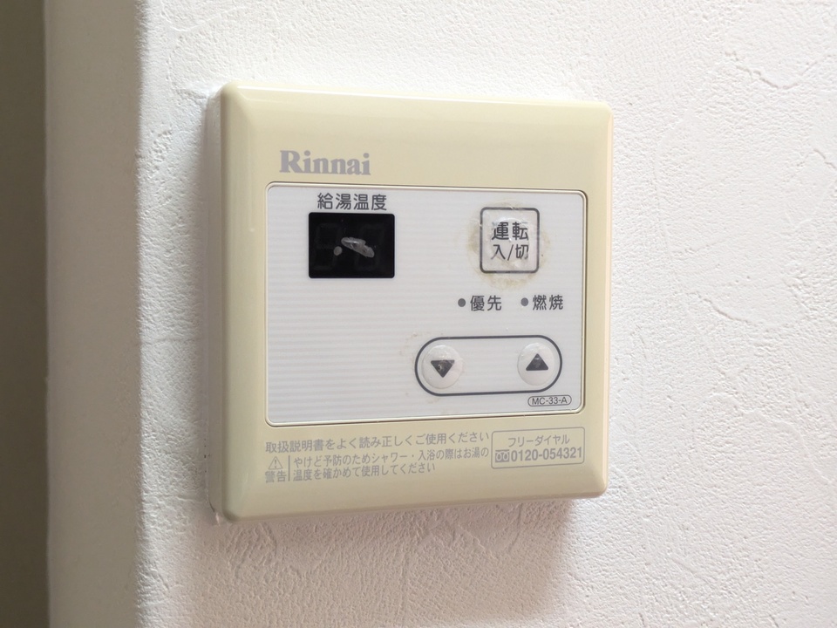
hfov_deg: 37.5
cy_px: 314
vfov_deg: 28.6
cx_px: 418
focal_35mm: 51
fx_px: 1233
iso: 538
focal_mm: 5.43
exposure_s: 1/40
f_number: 1.89
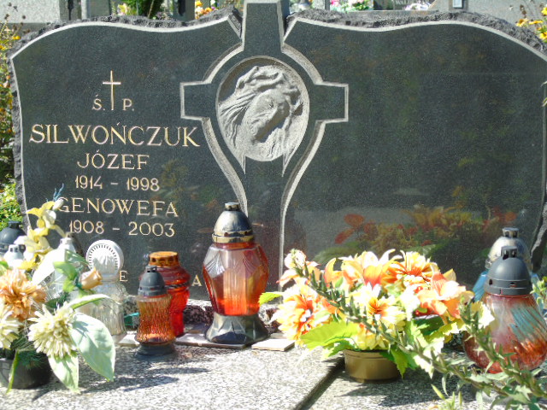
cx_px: 274
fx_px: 1296
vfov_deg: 18.0
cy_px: 205
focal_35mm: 82
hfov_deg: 23.8
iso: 80
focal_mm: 15
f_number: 4.1
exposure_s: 1/250
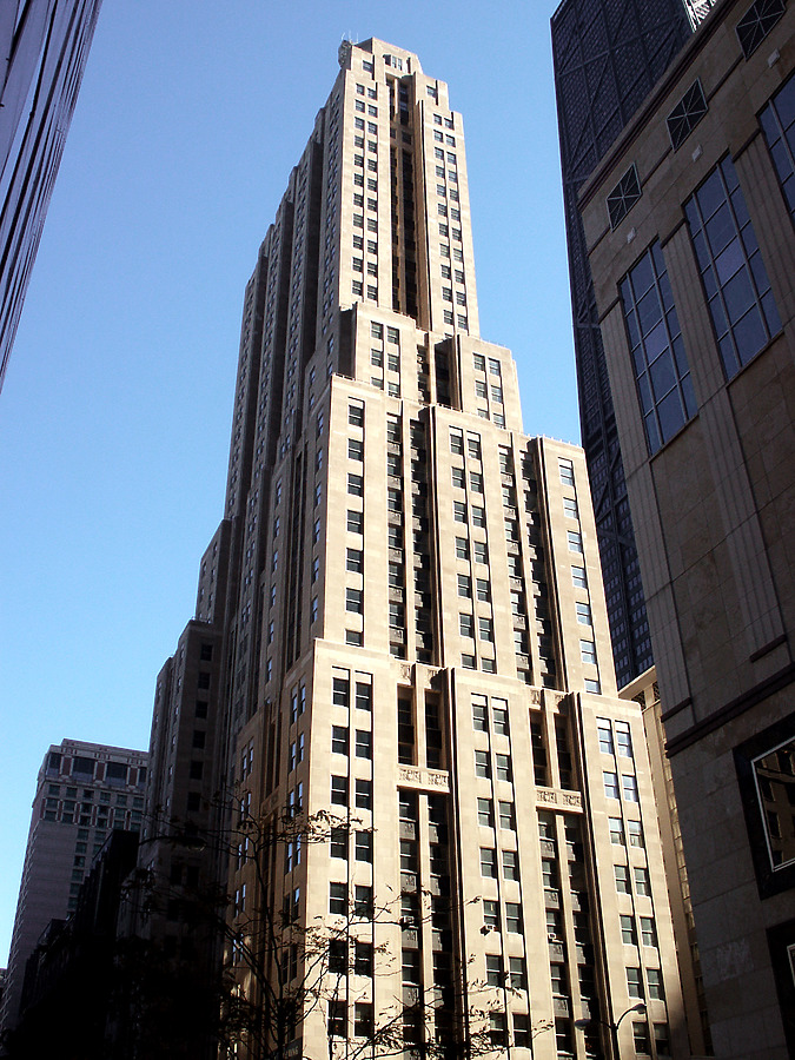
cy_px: 530
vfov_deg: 52.6
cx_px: 398
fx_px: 1072
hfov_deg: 40.7
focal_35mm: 35
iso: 64
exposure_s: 1/180
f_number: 6.7
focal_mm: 7.18
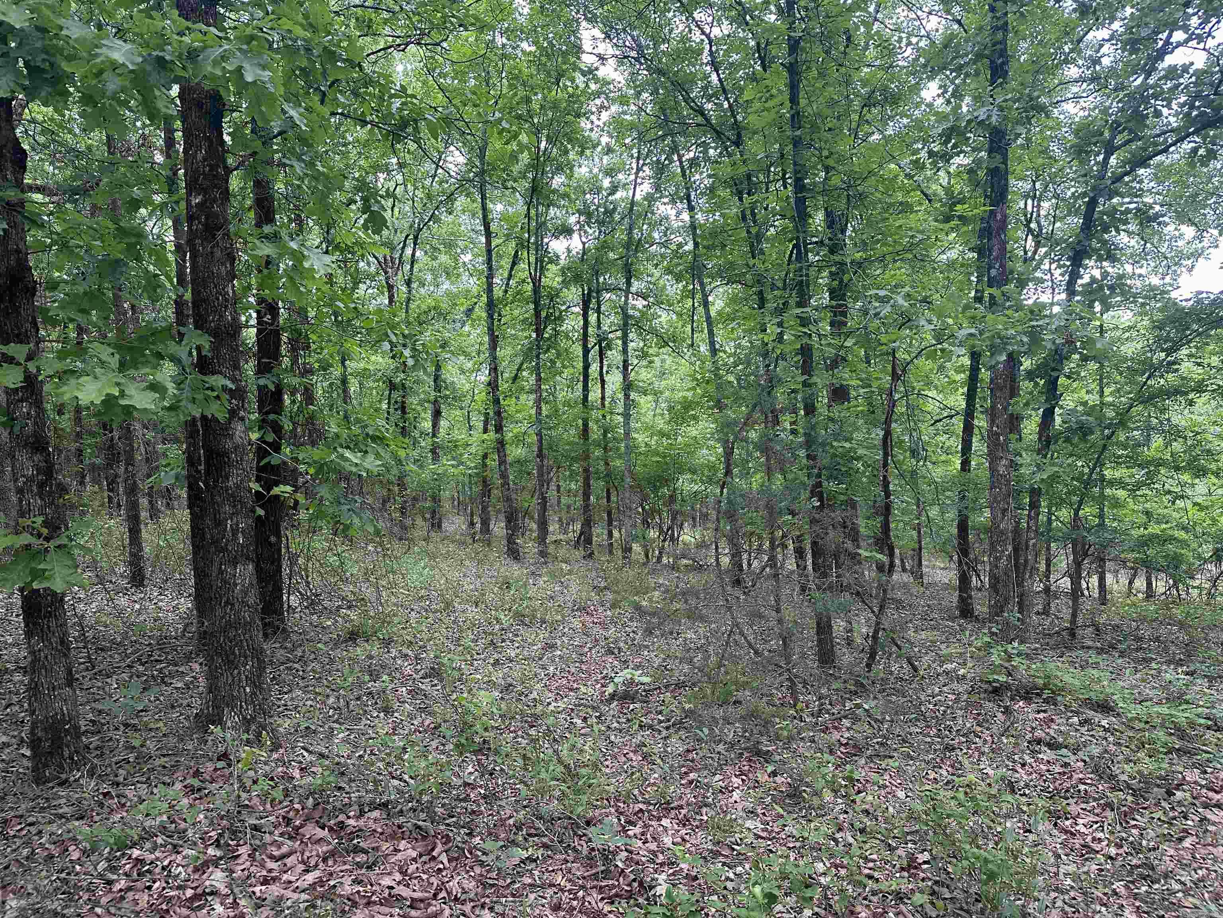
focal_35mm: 24
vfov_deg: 56.8
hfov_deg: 71.6
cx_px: 612
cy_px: 459
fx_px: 848
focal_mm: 6.86
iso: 160
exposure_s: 1/121
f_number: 1.78
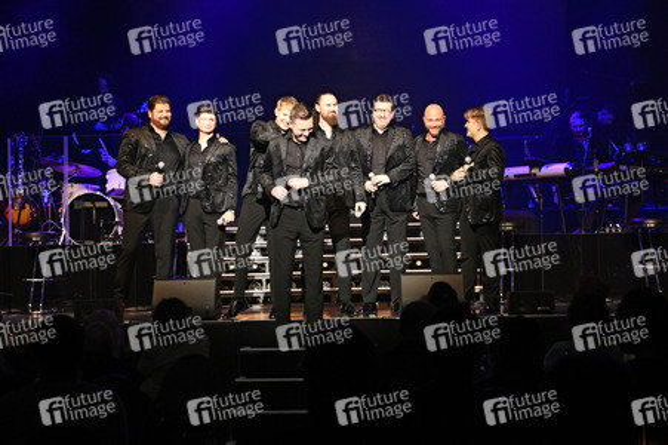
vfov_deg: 19.4
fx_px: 1298
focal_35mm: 70
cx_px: 334
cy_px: 222
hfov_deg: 28.9
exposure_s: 1/320
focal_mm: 70
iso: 8000
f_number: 5.6
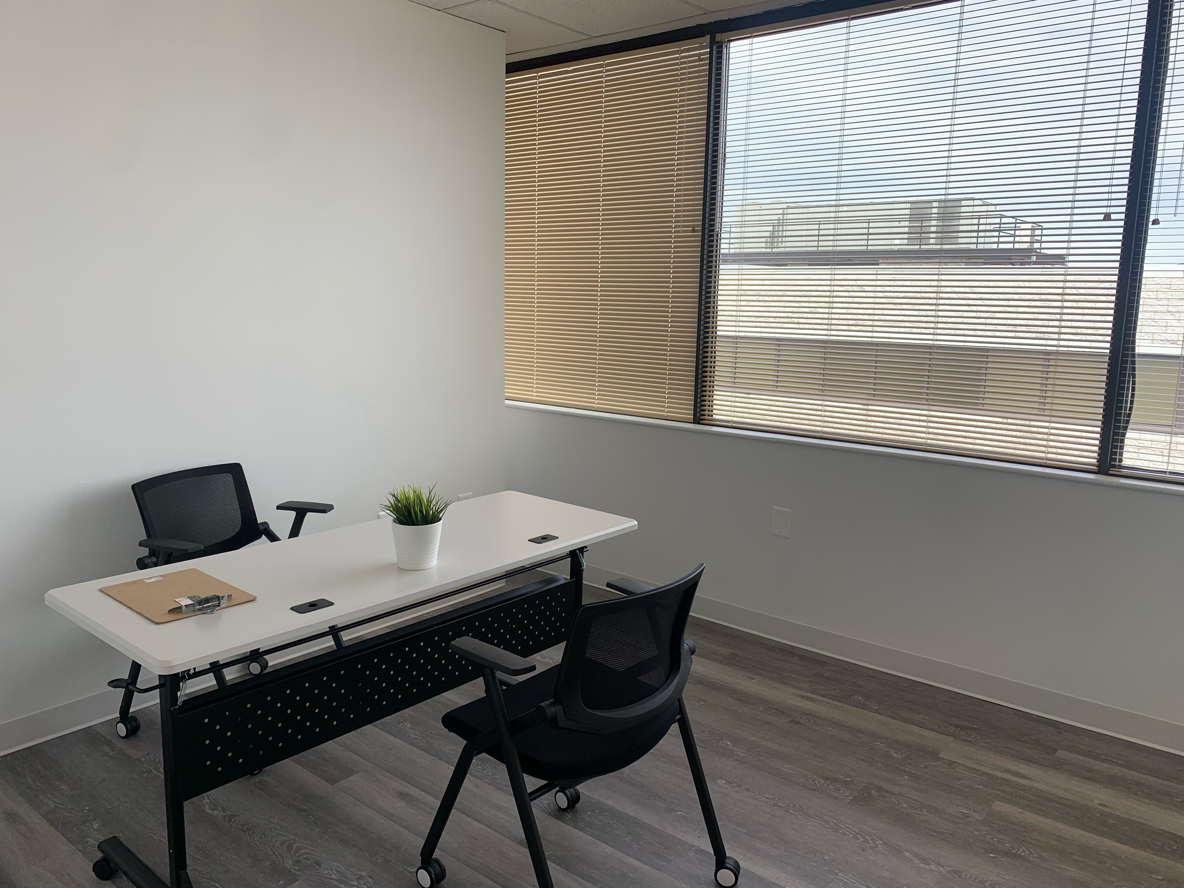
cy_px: 444
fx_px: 889
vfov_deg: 53.1
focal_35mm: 26
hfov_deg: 67.3
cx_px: 592
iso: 25
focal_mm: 4.25
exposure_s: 1/239
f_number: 1.8
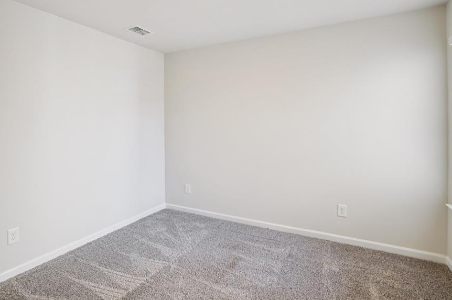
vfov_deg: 64.0
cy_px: 124
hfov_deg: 86.7
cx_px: 203
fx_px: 238
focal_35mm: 19
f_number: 8
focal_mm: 16
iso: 400
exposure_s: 1/8
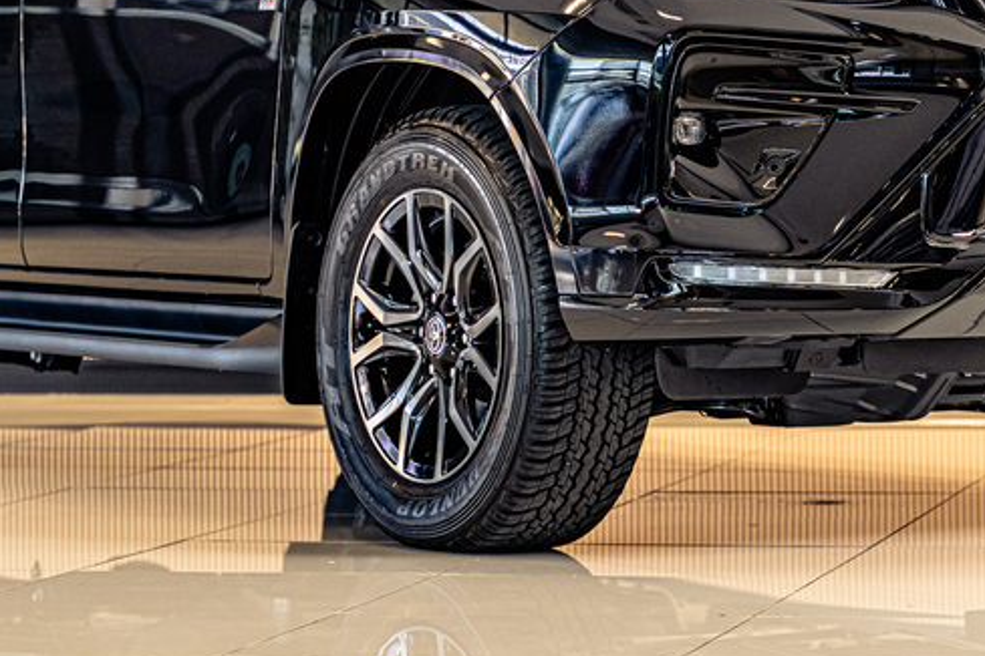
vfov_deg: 8.7
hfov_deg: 13.1
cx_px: 543
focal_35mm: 157
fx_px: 4295
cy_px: 16
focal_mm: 75
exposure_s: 1/125
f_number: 4
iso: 640
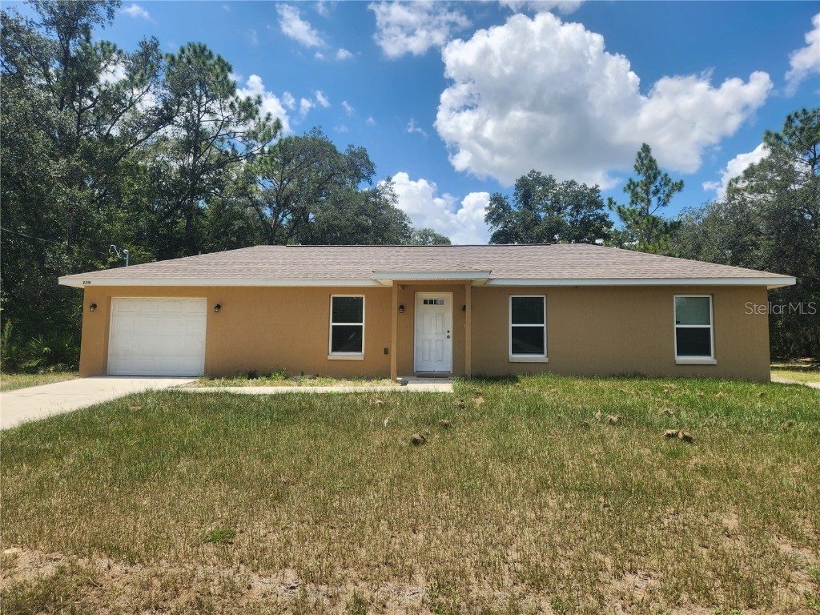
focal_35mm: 23
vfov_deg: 58.9
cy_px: 308
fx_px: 545
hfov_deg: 73.9
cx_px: 410
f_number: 1.8
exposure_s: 1/1418
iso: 20
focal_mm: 5.4
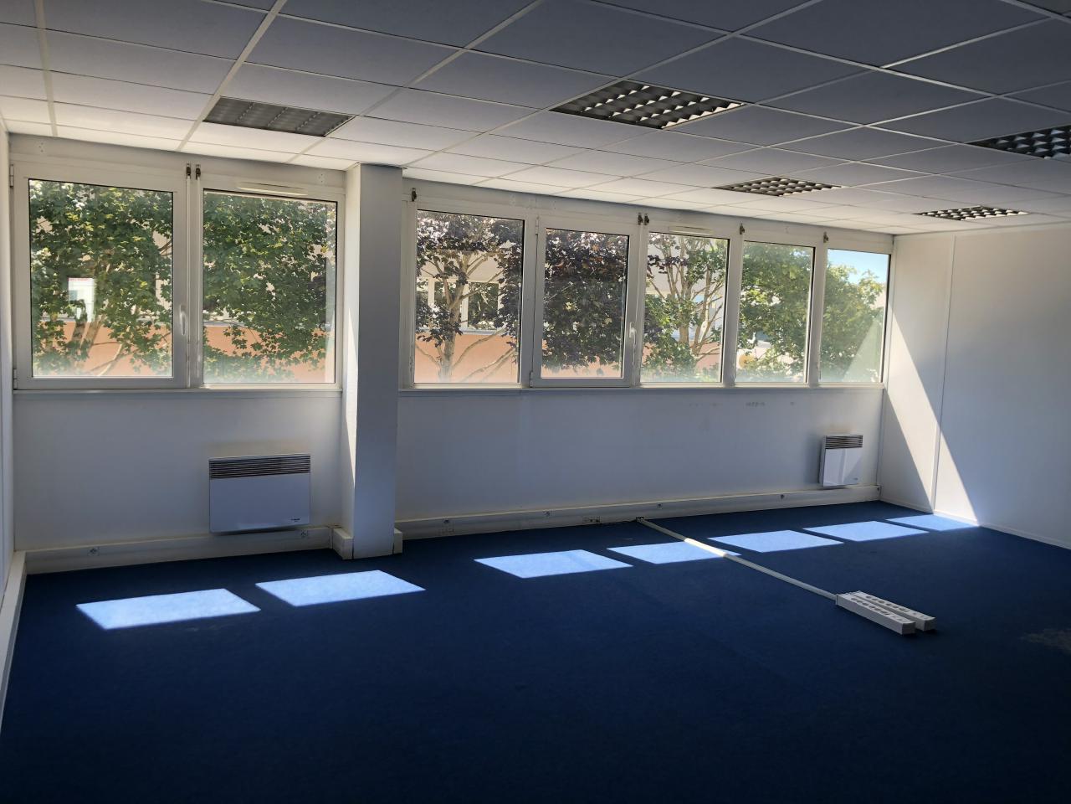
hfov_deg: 63.4
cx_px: 536
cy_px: 402
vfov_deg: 49.7
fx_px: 866
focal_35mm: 28
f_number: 1.8
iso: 25
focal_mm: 3.99
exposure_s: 1/120
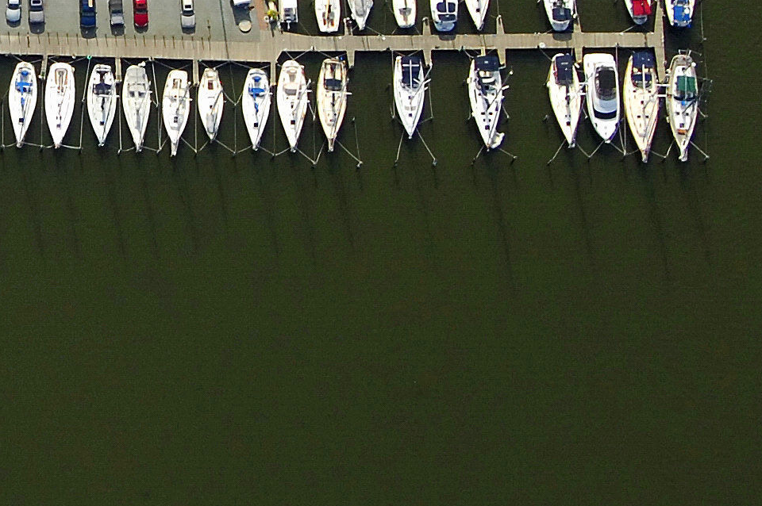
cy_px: -53
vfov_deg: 7.0
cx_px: -7
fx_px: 4107
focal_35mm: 194
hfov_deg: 10.5
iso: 400
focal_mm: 29
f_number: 6.3
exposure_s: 1/1000
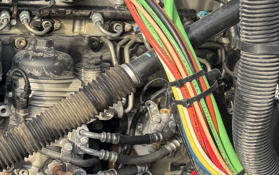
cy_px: 111
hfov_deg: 22.0
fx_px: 624
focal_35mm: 82
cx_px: -110
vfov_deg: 15.9
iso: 80
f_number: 1.78
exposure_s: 1/345
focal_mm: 6.76
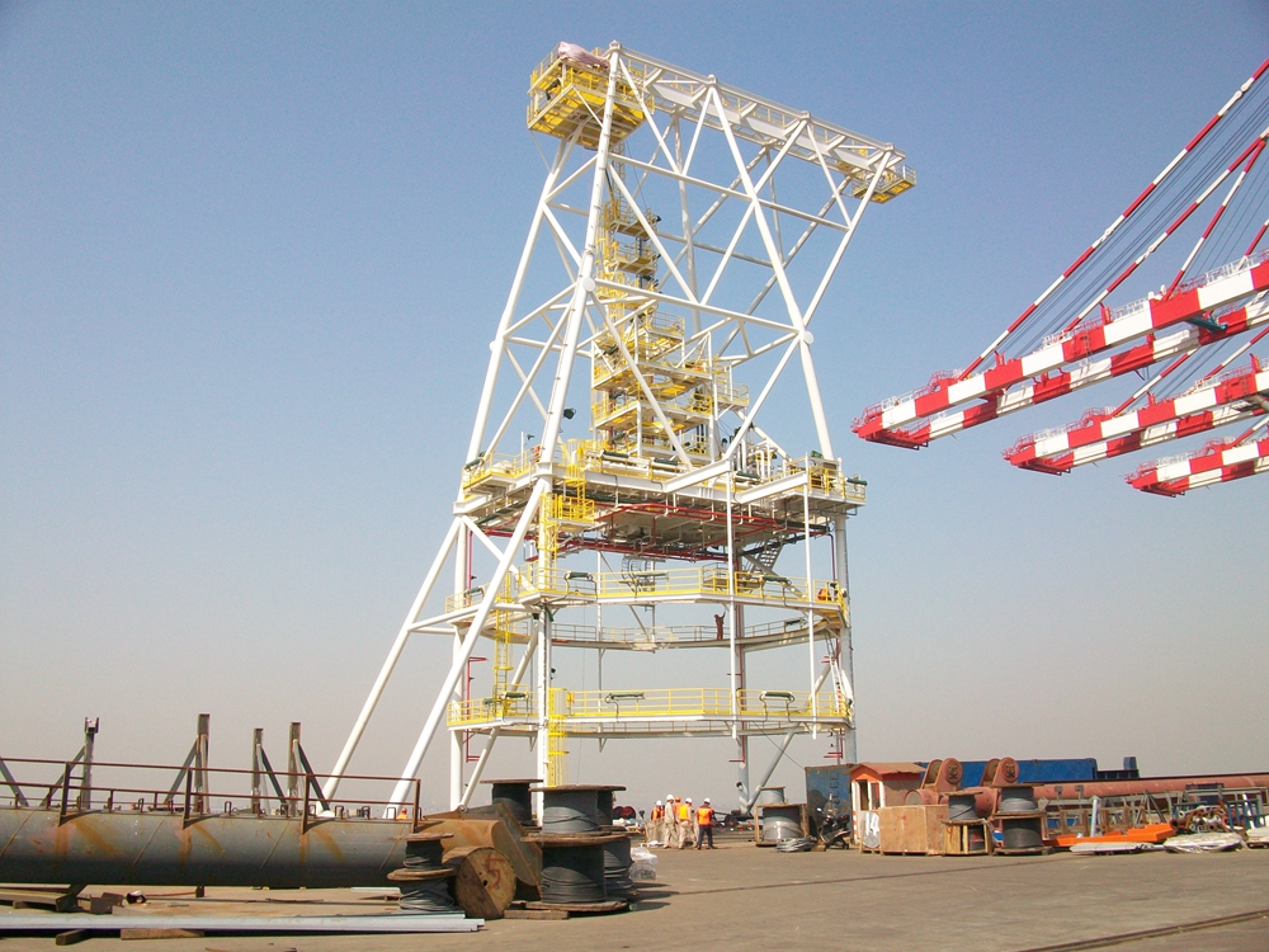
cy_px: 476
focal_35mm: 32
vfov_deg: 44.2
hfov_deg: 56.8
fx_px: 1173
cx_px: 634
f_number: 5.5
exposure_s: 1/320
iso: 64
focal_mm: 5.7
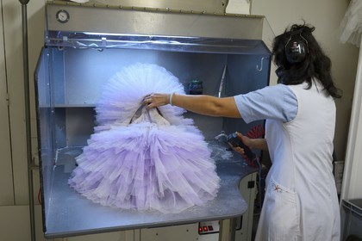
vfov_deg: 41.1
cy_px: 120
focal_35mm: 32
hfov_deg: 58.7
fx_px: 322
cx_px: 181
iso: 1600
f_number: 5
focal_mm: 32
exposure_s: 1/125
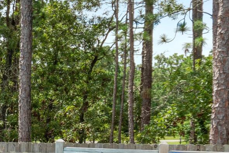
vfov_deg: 17.7
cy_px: 138
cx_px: -218
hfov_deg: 18.5
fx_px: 484
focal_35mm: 76
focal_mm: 10
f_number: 6.3
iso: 100
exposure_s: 1/160
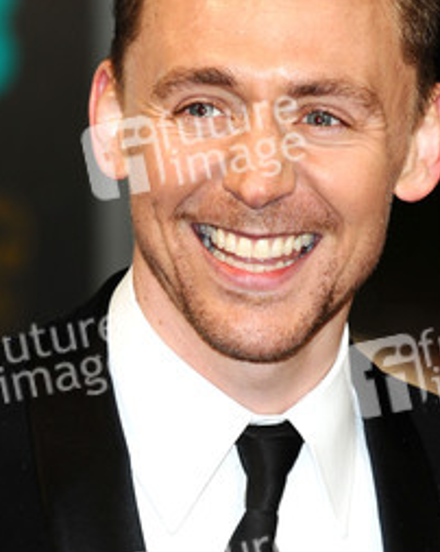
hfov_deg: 4.8
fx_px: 5260
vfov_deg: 6.0
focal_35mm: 323
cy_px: 257
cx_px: 258
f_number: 4
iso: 320
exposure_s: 1/200
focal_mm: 145
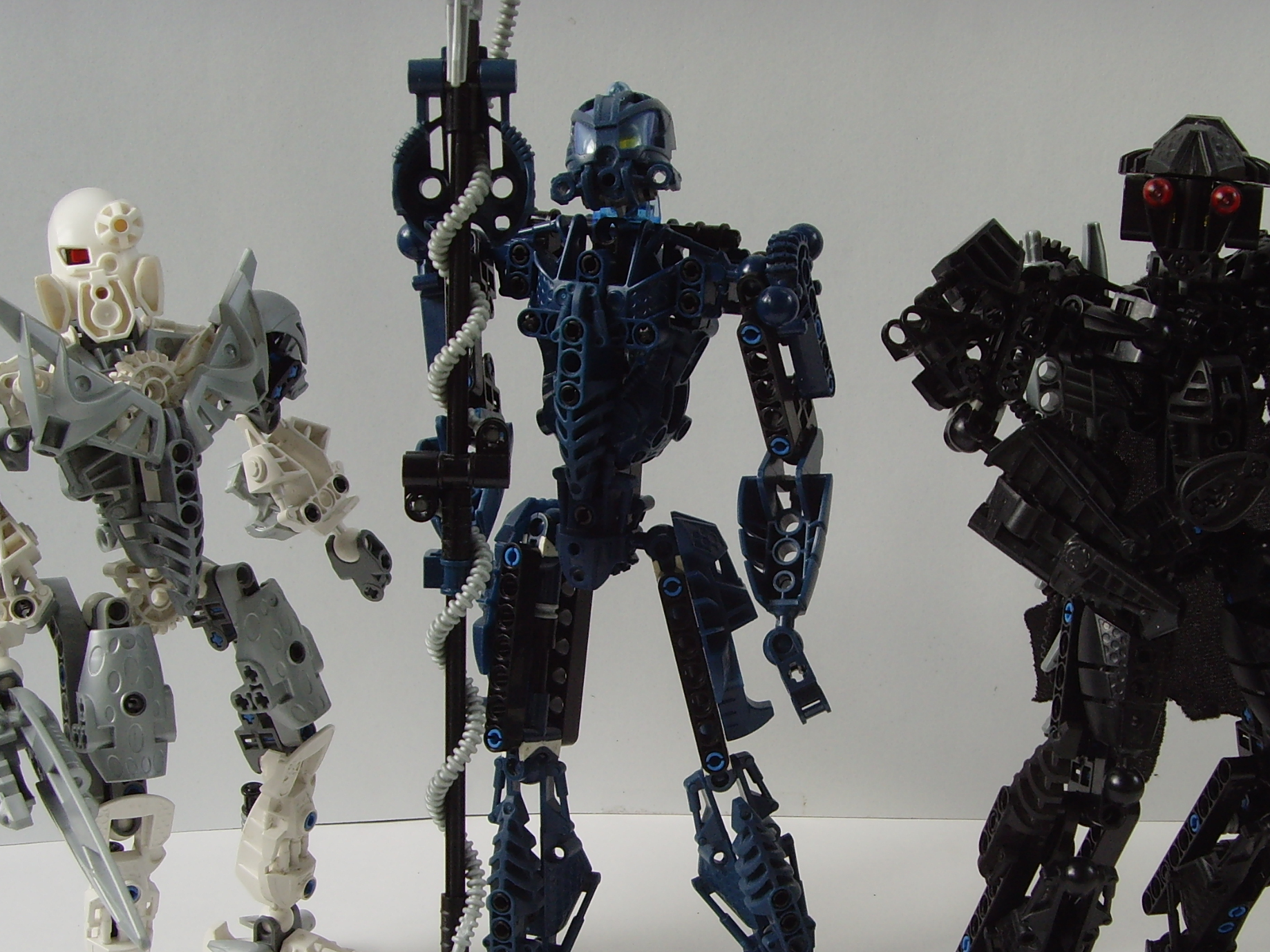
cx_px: 753
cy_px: 626
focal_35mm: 55
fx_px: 2018
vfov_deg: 26.4
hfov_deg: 34.8
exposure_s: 1/45
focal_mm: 6.6
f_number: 3.5
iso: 80
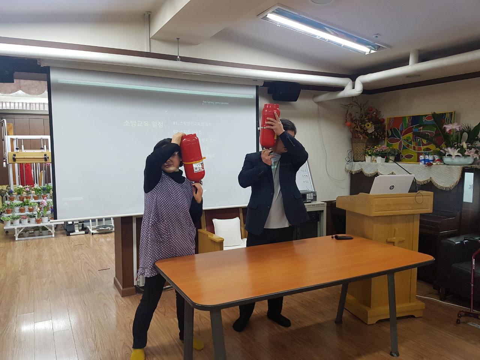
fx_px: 361
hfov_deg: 67.3
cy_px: 180
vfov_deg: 53.1
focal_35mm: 26
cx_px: 240
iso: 200
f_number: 1.7
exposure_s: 1/60.2
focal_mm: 4.2
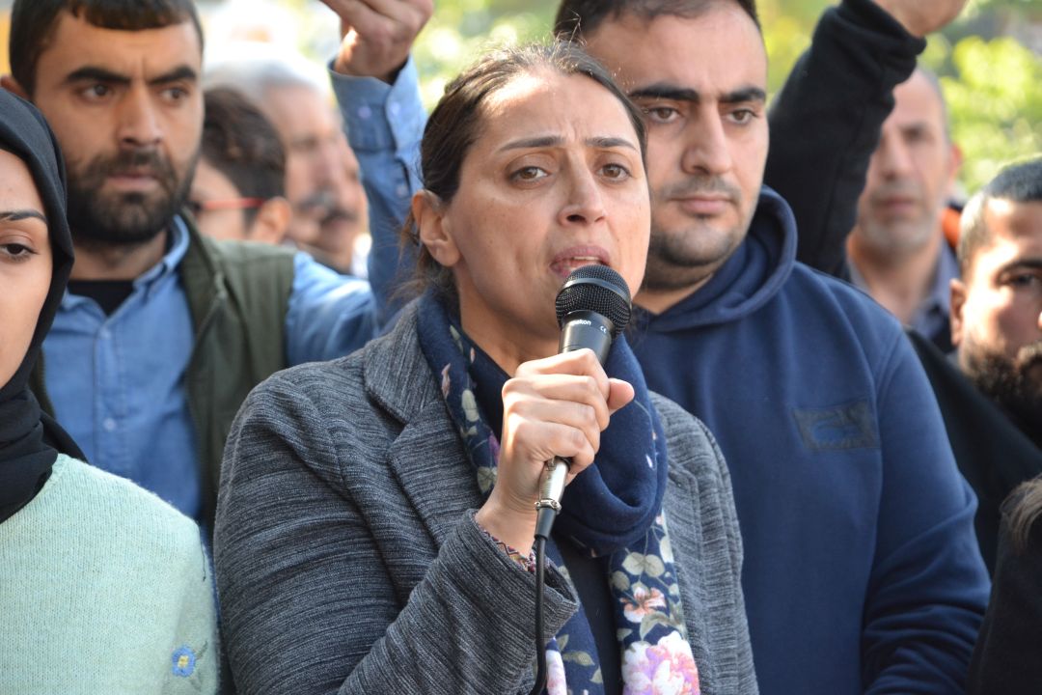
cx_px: 521
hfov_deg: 10.2
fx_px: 5861
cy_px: 348
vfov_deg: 6.8
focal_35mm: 202
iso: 800
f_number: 5.6
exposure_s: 1/125
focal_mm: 135
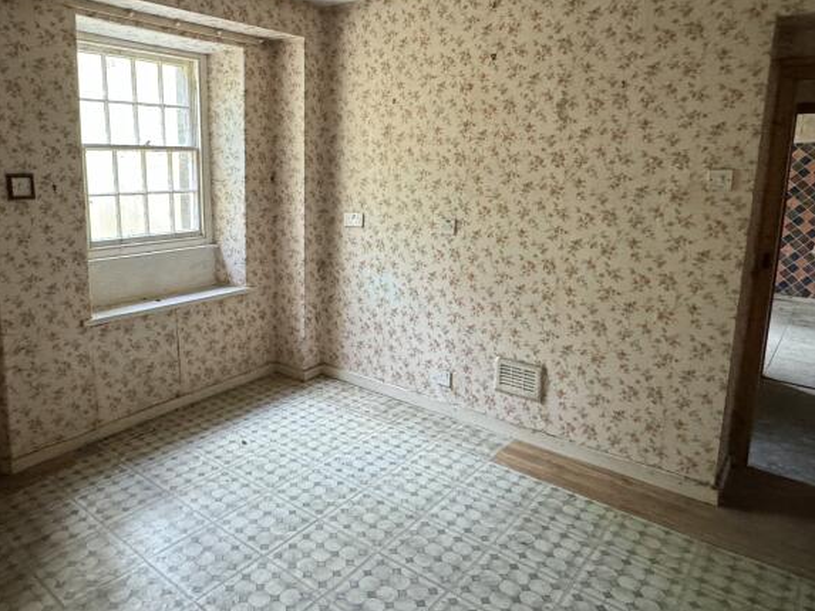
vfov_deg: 54.7
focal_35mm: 25
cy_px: 260
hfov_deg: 68.9
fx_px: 589
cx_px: 337
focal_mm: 2.22
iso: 500
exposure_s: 1/60
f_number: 2.2
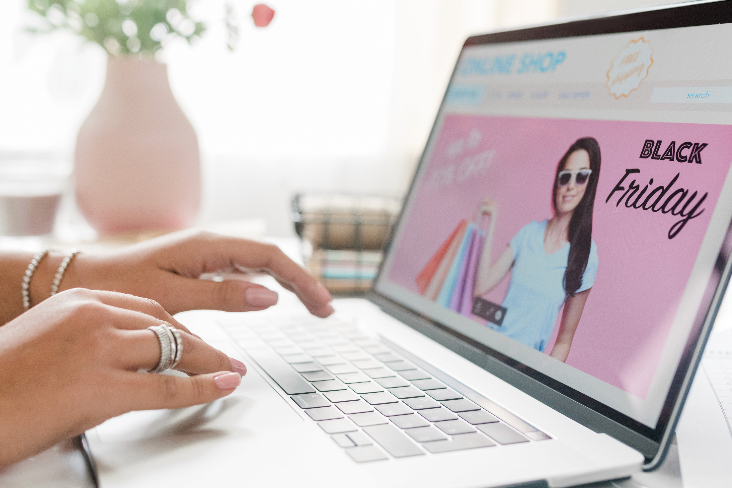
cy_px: 231
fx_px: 895
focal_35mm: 44
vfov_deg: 30.5
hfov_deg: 44.5
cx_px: 346
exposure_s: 1/160
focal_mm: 35
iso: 800
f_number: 2.8
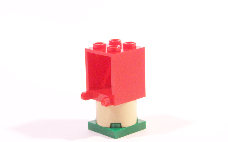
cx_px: 114
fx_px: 621
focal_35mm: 100
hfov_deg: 20.8
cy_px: 76
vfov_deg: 13.1
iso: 400
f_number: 3.6
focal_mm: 15.6
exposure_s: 1/30
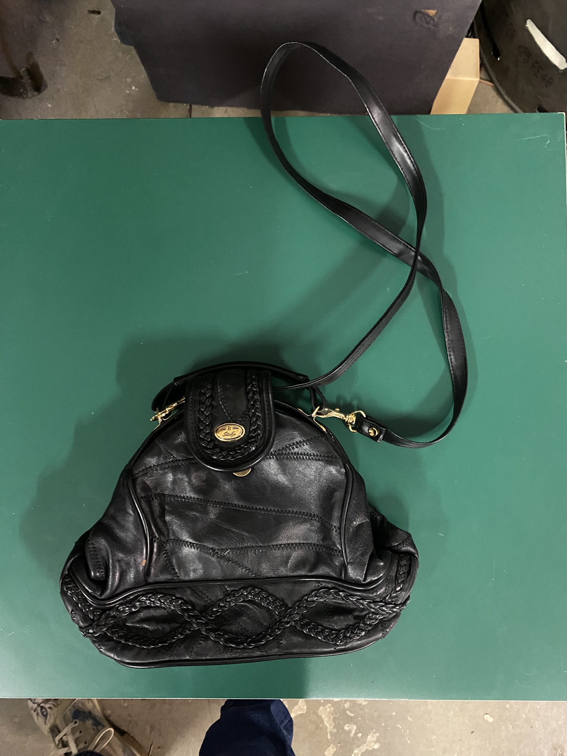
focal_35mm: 26
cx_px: 284
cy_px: 378
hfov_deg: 53.1
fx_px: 568
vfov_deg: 67.3
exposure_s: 1/25
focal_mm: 4.25
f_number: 1.8
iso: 800
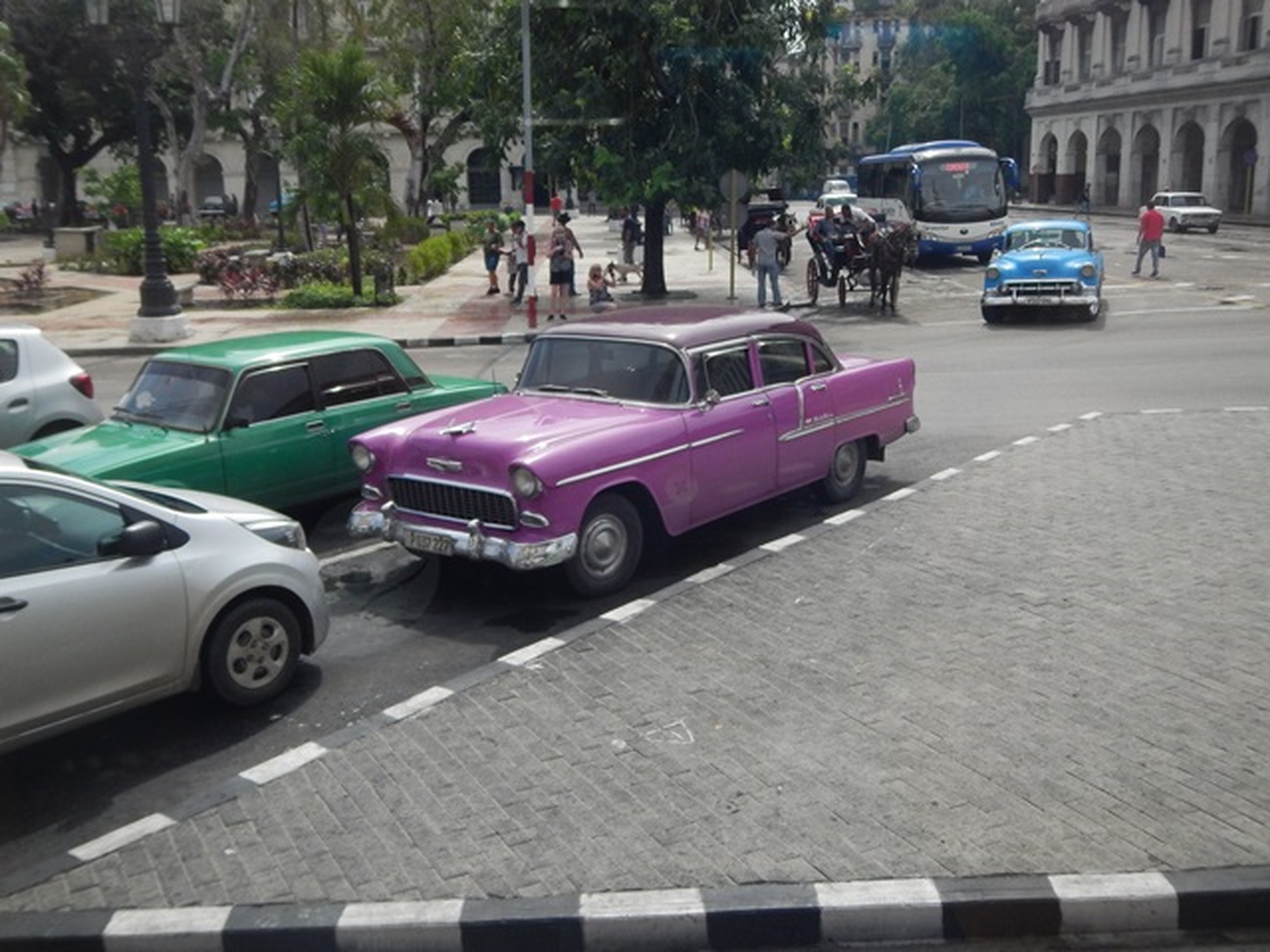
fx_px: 1321
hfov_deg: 51.4
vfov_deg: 39.7
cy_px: 476
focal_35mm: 36
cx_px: 635
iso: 320
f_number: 4
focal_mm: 6.5
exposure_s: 1/250
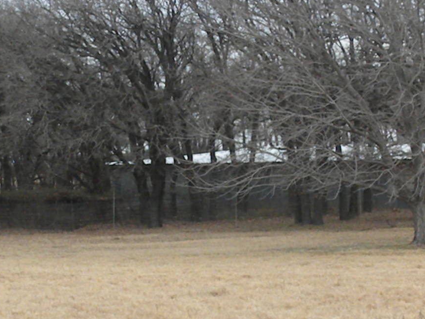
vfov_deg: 8.0
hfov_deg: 10.7
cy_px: 277
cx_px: 183
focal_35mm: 185
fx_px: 2272
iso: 640
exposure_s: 1/180
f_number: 14
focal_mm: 17.7
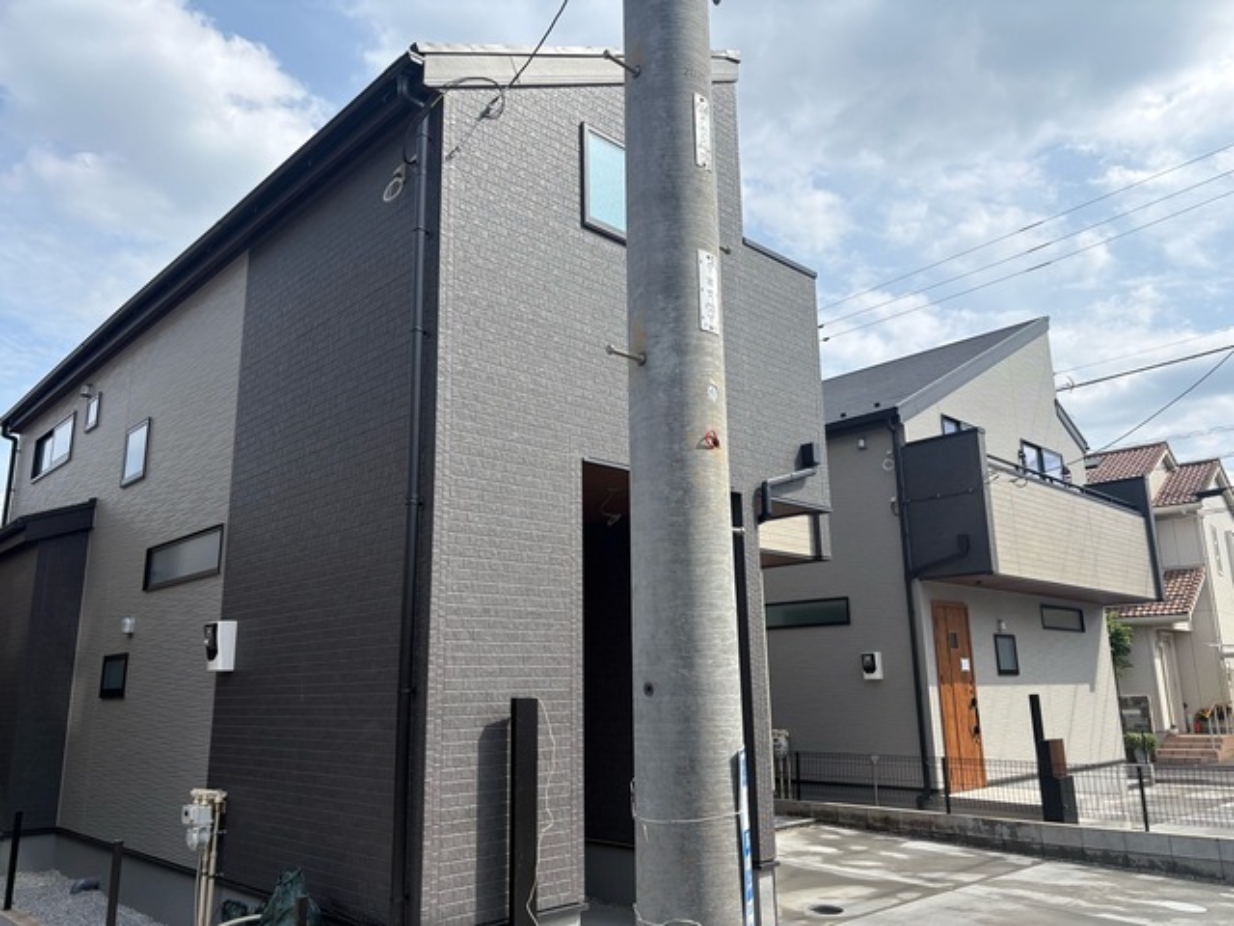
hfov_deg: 67.3
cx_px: 617
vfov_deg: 53.1
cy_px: 463
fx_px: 927
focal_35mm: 26
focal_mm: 5.96
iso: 50
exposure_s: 1/2865
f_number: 1.6
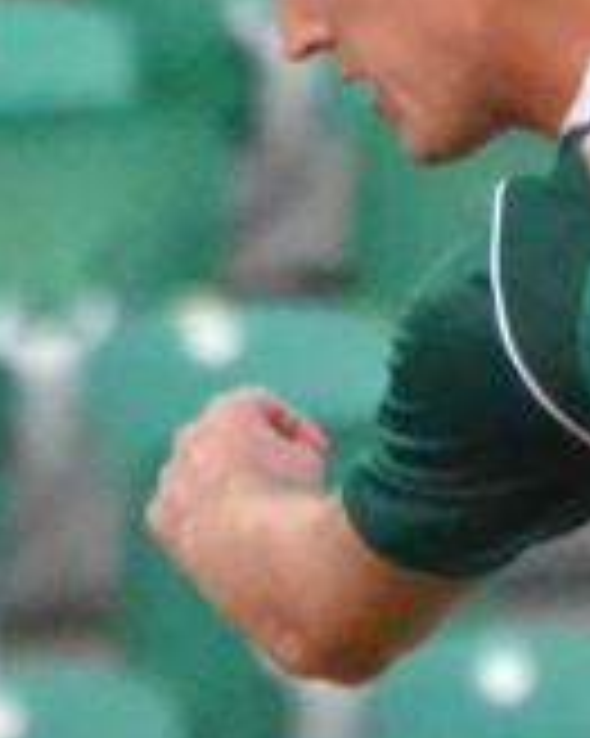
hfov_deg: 0.5
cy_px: 1096
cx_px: -342
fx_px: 67509
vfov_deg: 0.6
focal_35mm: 3090
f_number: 6.3
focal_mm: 300
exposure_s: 1/3200
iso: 6400
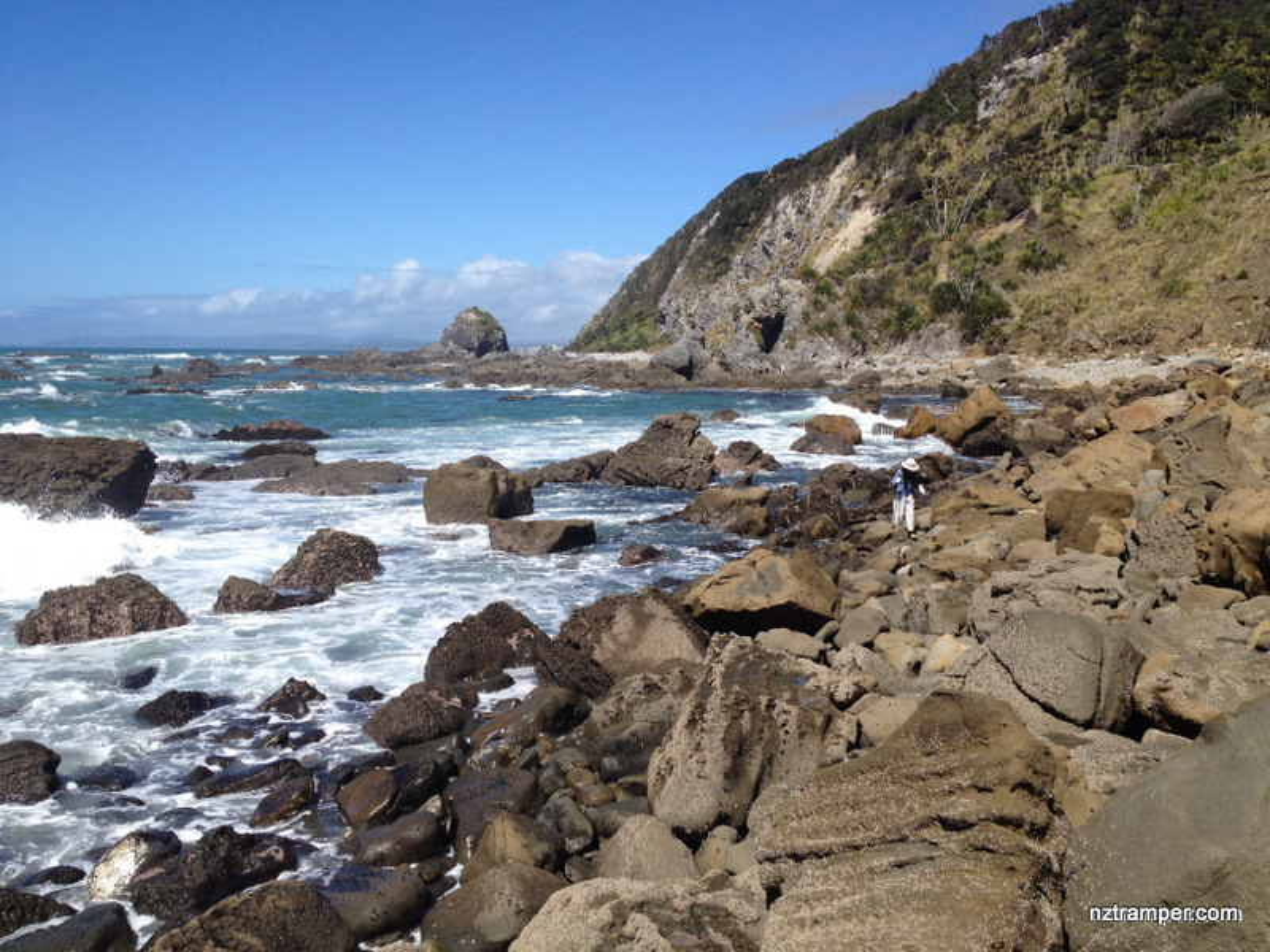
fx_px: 1284
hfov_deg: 52.6
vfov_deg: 40.7
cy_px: 476
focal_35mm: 35
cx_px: 635
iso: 64
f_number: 2.4
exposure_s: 1/2208
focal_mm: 4.28
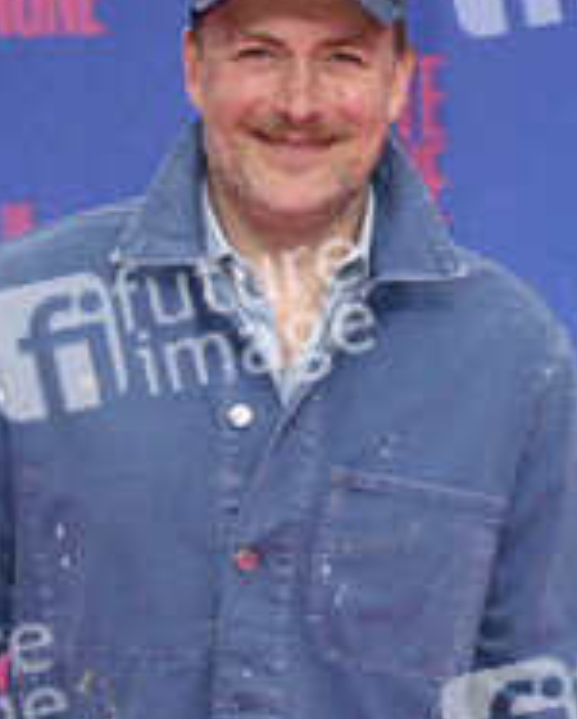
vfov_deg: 6.6
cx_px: 288
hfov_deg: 5.3
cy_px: 523
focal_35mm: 291
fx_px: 6202
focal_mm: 145
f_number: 7.1
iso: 250
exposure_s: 1/250
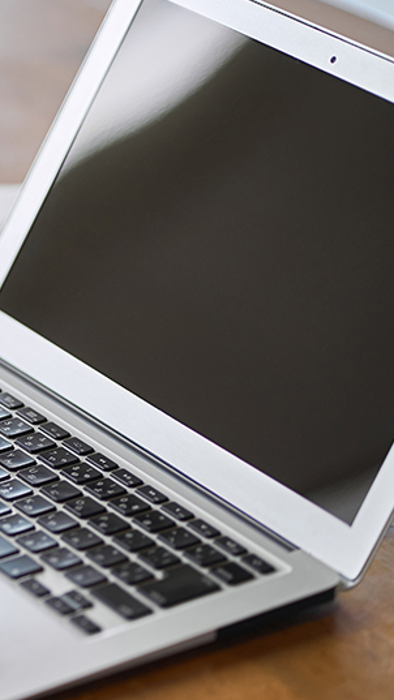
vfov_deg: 13.0
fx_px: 3084
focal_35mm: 166
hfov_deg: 7.2
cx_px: -240
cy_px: 358
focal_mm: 85
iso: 500
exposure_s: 1/100
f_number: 2
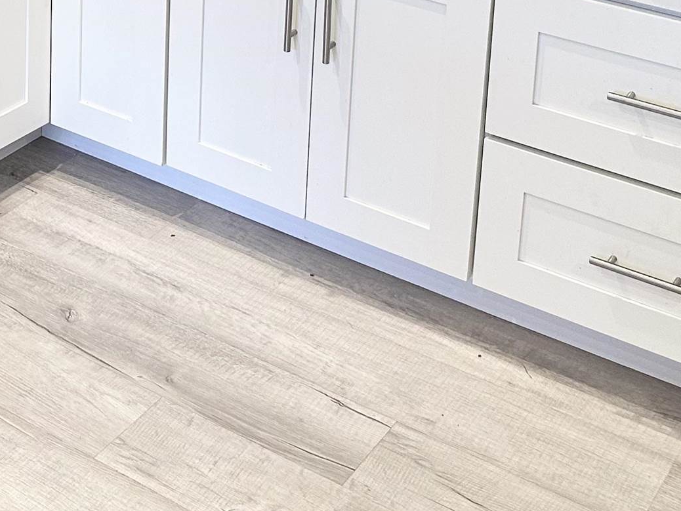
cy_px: -216
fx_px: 1397
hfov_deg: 26.2
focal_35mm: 71
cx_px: 25
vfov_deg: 18.7
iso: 200
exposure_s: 1/120
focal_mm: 6.86
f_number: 1.78
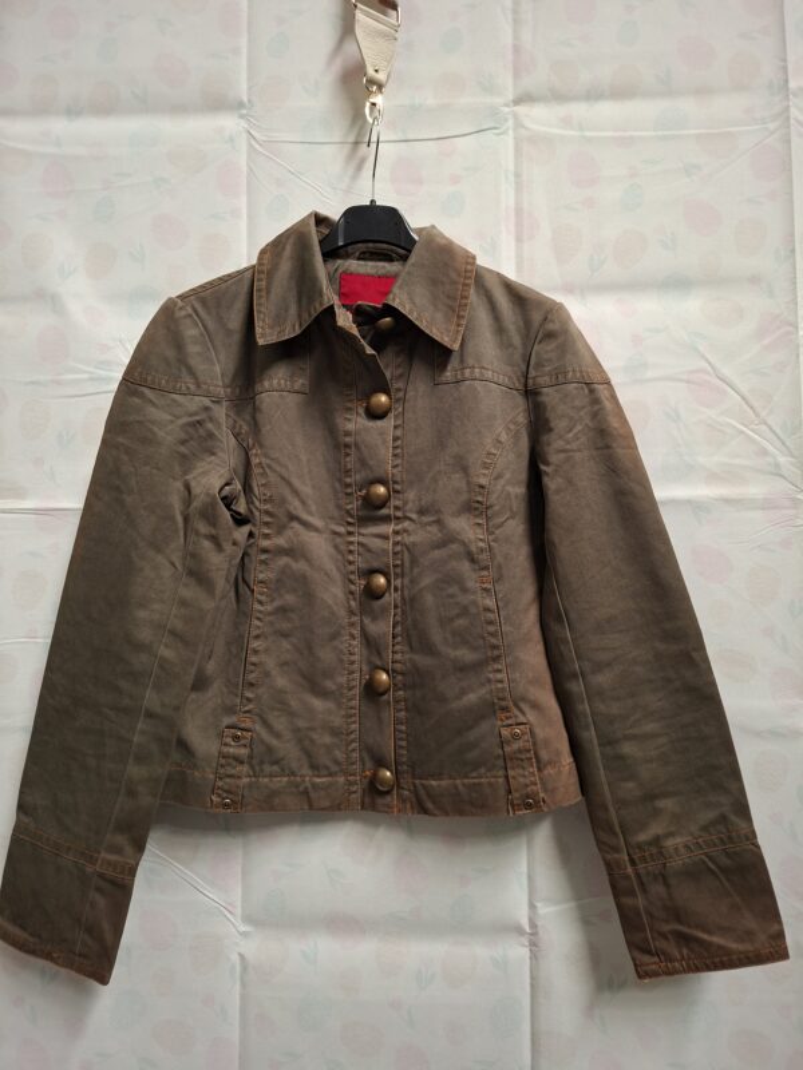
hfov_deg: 58.9
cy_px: 535
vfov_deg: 73.9
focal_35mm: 23
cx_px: 402
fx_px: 711
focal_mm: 5.54
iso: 250
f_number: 1.8
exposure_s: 1/33
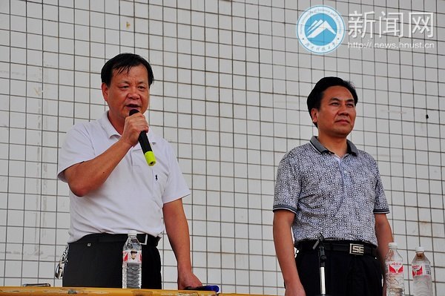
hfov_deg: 18.2
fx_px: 1389
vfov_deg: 12.2
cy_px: 148
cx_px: 222
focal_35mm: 112
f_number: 6.3
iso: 200
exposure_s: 1/200
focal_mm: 75
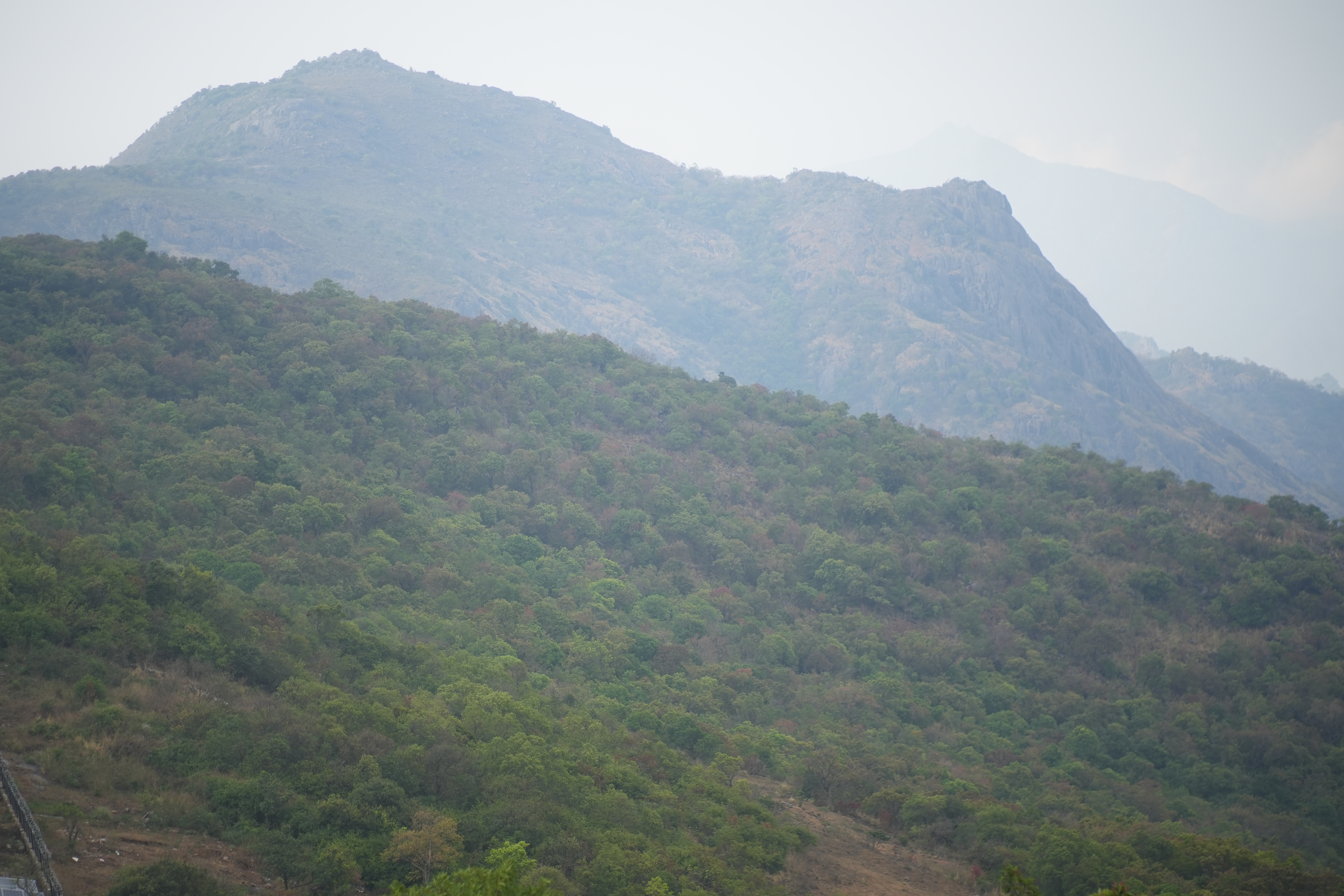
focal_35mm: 99
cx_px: 610
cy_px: 441
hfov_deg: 20.6
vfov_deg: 13.8
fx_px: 3696
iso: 320
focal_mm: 85
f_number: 1.8
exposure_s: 1/2500
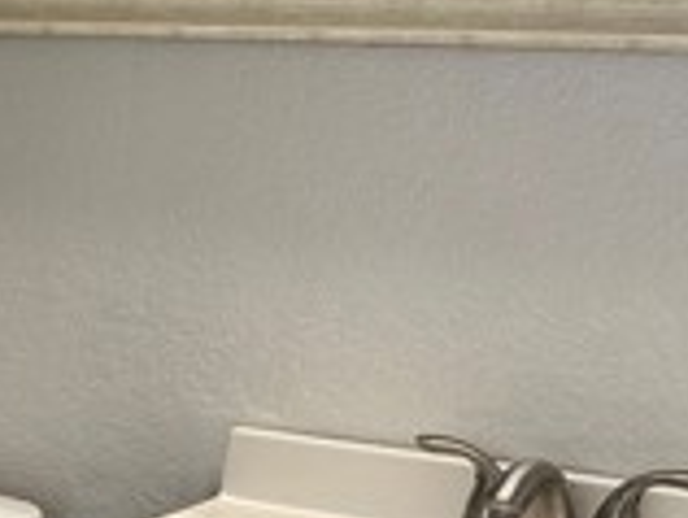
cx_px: -183
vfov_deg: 14.3
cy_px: 766
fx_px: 1931
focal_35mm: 97
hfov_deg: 18.9
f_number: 1.78
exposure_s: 1/120
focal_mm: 6.86
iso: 80
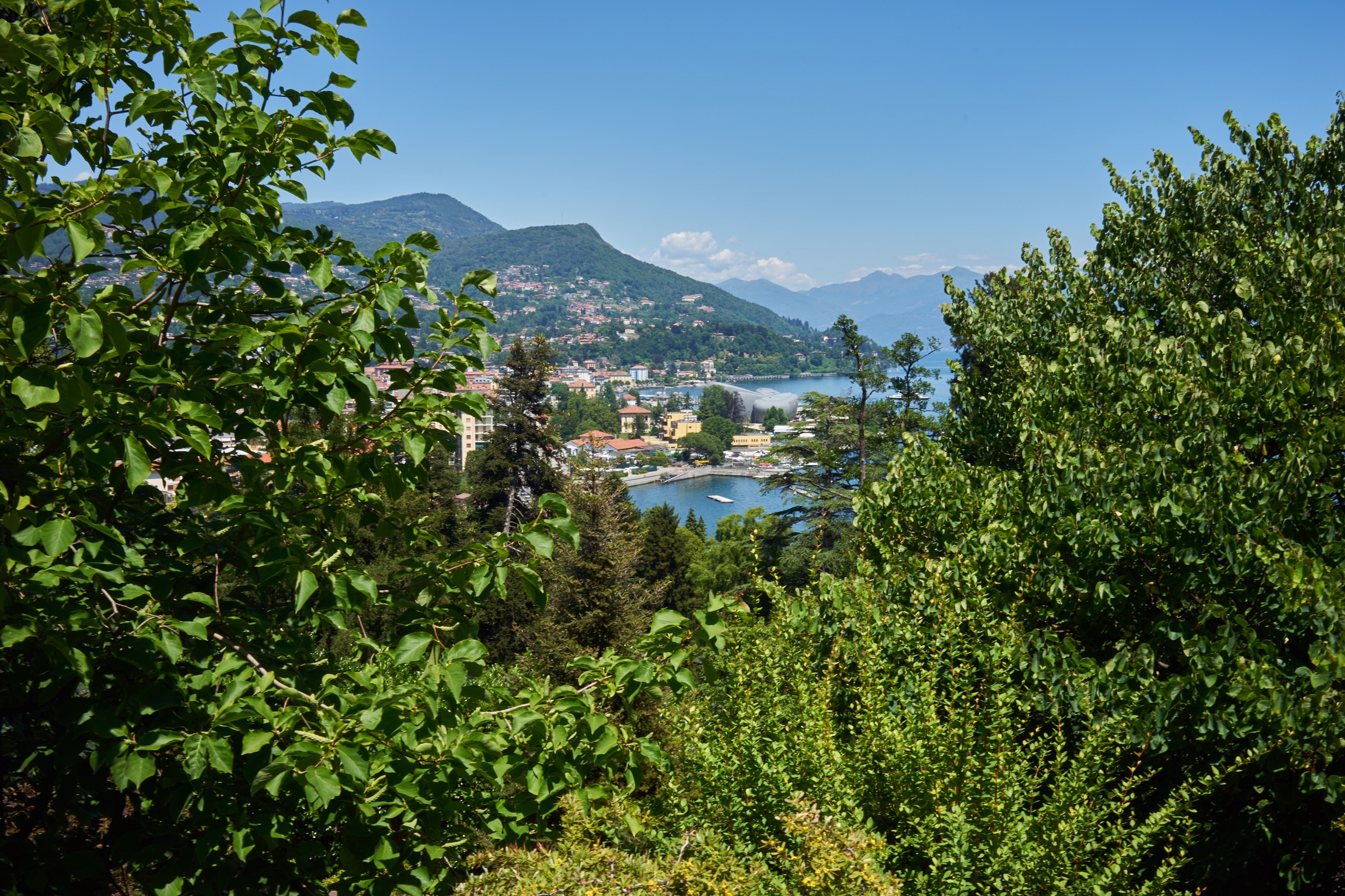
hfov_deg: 54.4
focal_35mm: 35
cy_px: 448
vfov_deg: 37.9
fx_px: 1308
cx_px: 672
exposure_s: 1/25
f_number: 22
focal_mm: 35
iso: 50
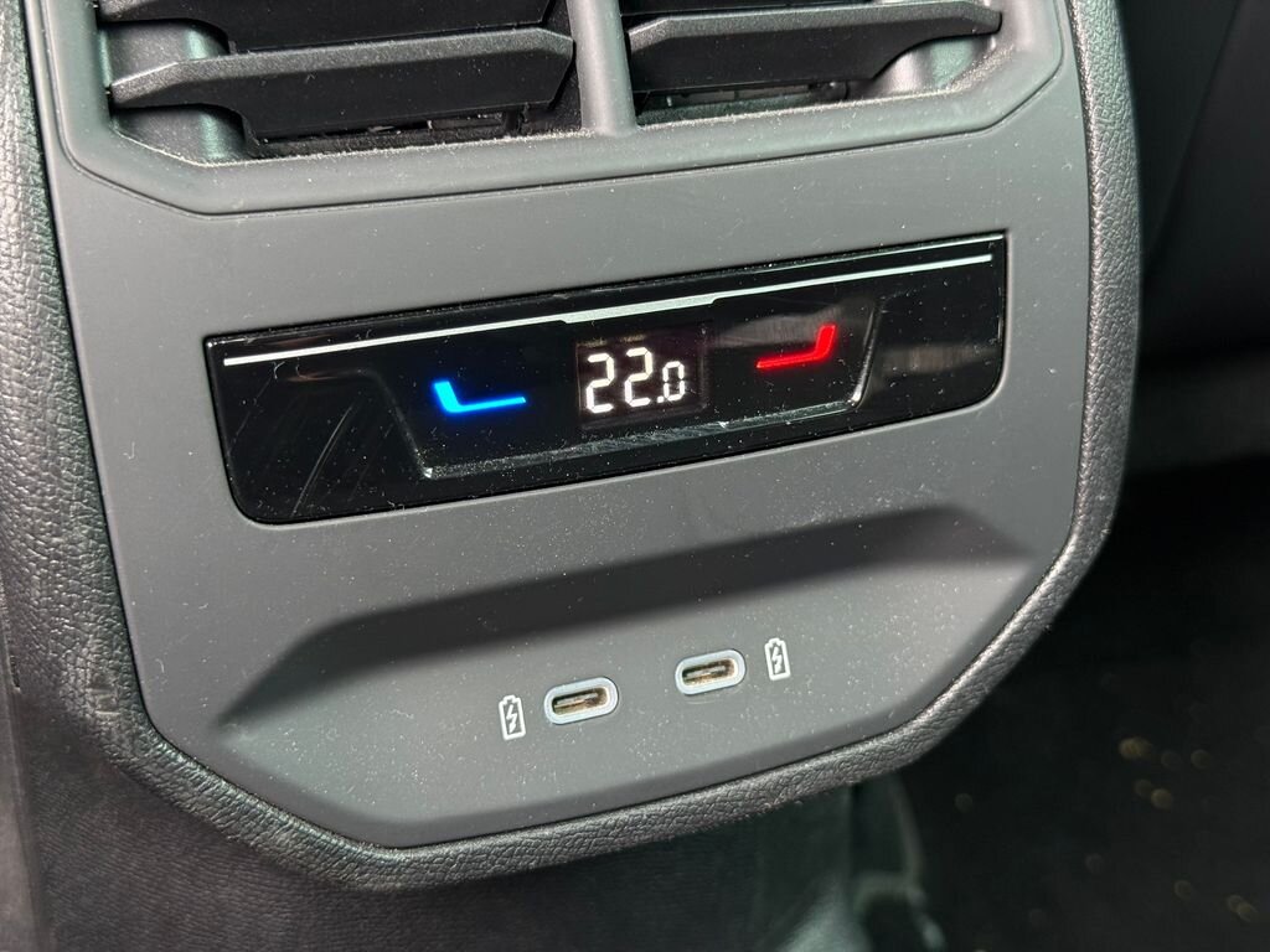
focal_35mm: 48
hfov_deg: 39.7
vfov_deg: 30.3
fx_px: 1761
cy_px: 476
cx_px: 635
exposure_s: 1/52
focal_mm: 6.76
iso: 125
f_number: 1.78
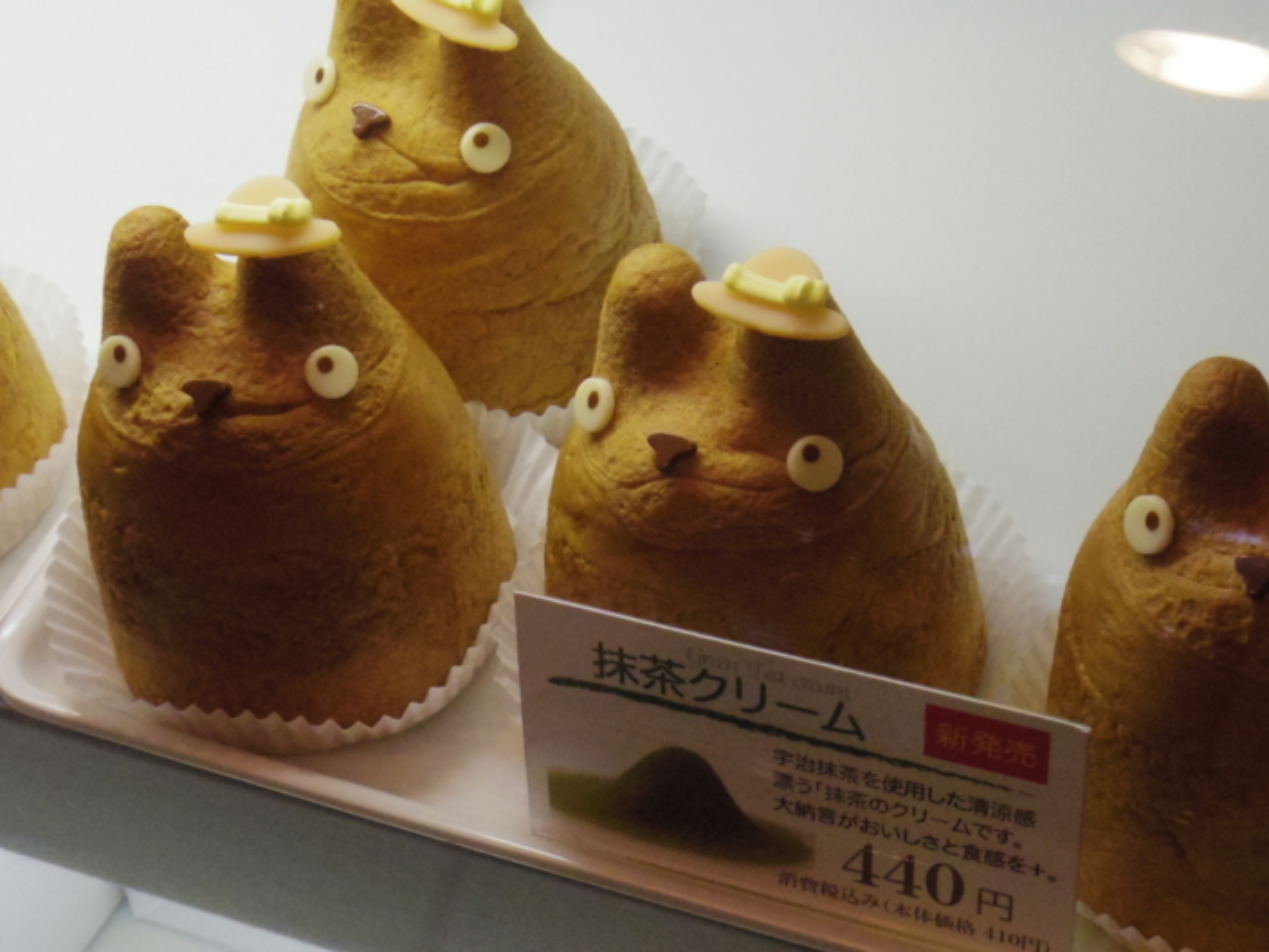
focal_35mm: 80
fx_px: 2933
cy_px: 490
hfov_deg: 24.4
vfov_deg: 18.4
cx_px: 546
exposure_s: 1/80
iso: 1600
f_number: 6.3
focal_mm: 11.9
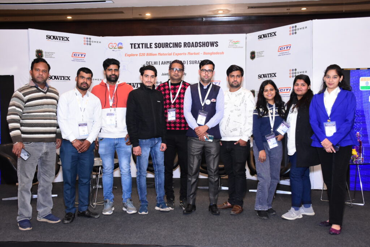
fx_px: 370
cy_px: 124
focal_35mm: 36
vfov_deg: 36.9
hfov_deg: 53.1
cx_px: 185
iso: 2000
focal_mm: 24
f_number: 5
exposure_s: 1/160
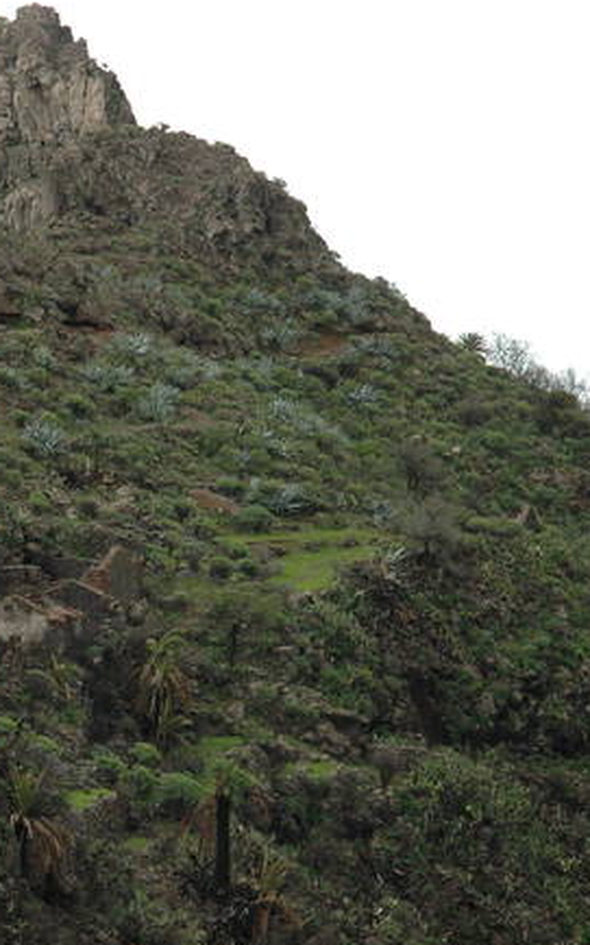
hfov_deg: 8.3
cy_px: 454
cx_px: -46
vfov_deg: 13.3
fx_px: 4042
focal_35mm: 157
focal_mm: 62
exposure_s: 1/200
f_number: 7.1
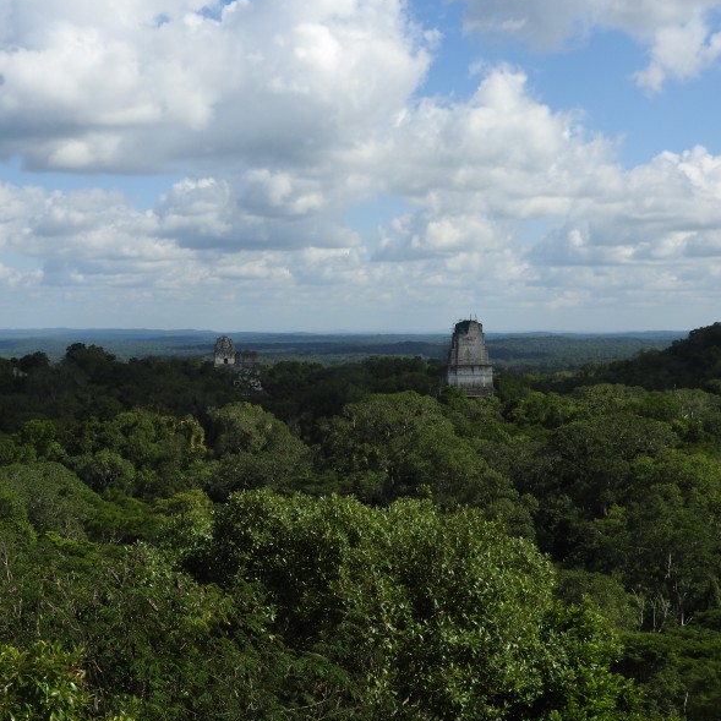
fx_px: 1414
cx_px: 291
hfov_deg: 28.5
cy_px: 360
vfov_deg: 28.6
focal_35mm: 60
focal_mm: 9
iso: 100
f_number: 4
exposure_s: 1/1600
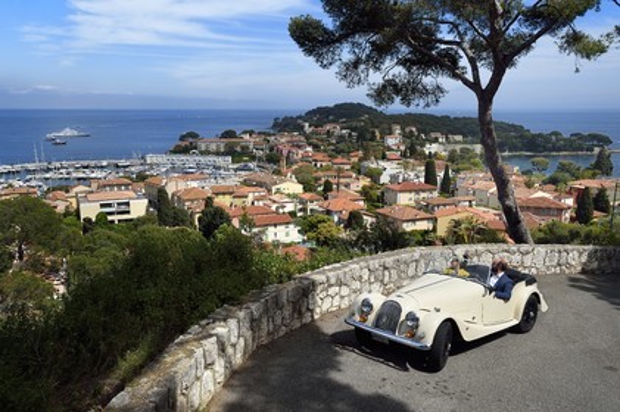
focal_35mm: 31
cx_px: 310
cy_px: 206
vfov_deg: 42.3
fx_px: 533
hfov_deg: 60.3
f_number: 16
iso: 400
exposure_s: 1/400
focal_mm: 31
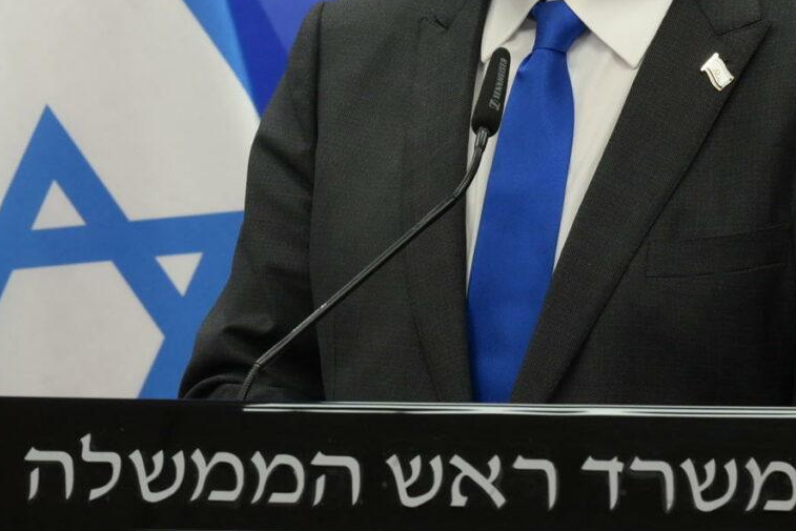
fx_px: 8602
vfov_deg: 3.5
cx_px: -481
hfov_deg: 5.2
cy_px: -159
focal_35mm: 389
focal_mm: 115
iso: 1600
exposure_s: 1/160
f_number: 7.1
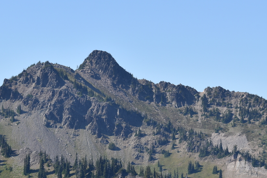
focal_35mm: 218
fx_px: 1617
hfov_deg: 9.4
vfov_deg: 6.3
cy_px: 153
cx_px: 142
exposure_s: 1/250
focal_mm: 112
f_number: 7.1
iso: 100
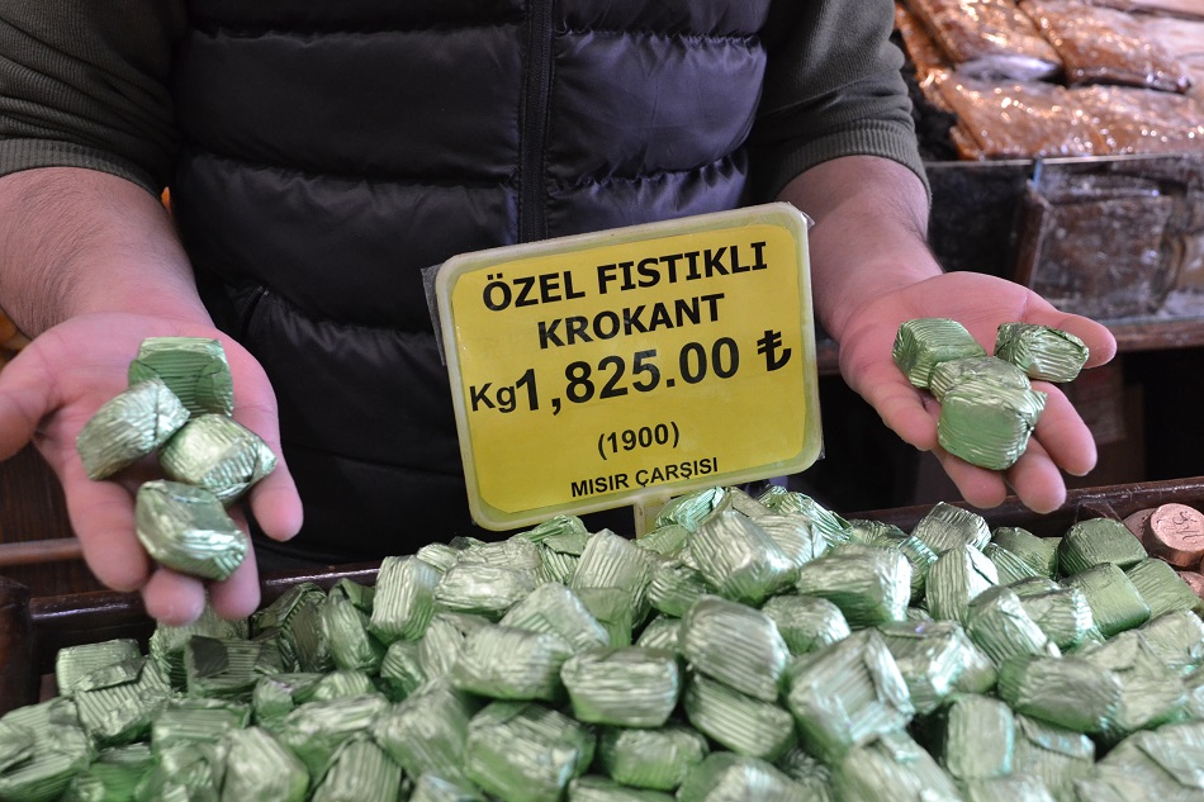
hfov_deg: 46.4
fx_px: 1404
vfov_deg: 31.9
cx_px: 602
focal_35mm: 42
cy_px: 401
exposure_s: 1/60
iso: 1800
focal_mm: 28
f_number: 4
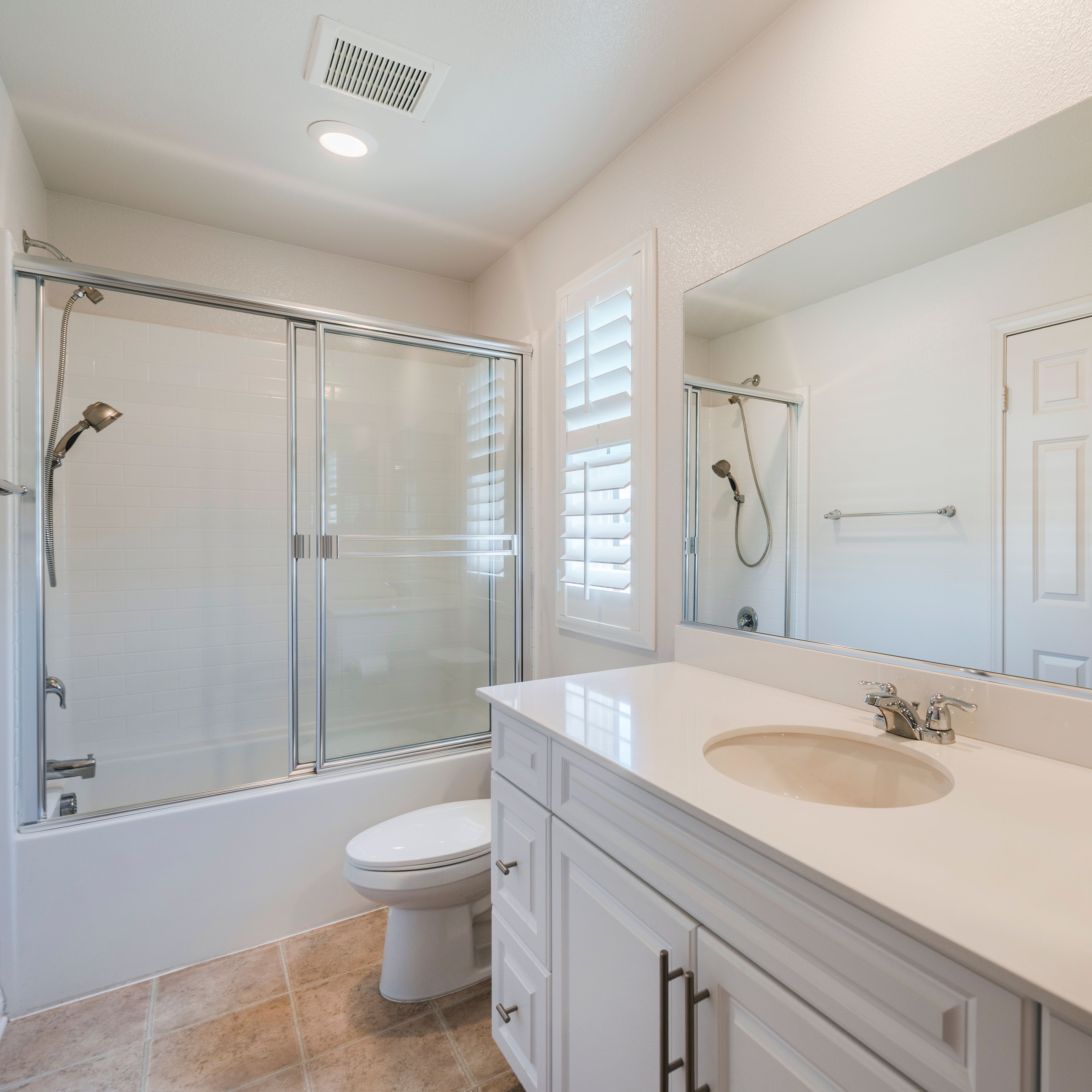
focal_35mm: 18
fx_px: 642
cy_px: 545
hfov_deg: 79.2
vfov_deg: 80.7
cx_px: 685
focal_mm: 14
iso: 100
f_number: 7.1
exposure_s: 1/13
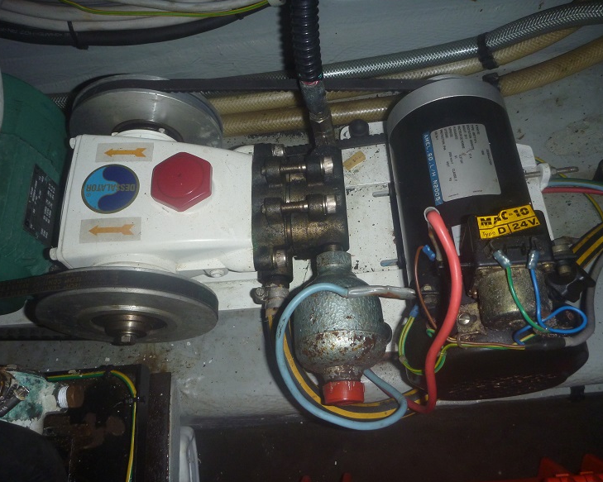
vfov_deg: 48.5
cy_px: 241
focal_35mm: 30
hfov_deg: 58.8
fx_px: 535
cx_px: 308
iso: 160
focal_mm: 4.9
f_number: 3.3
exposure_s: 1/30
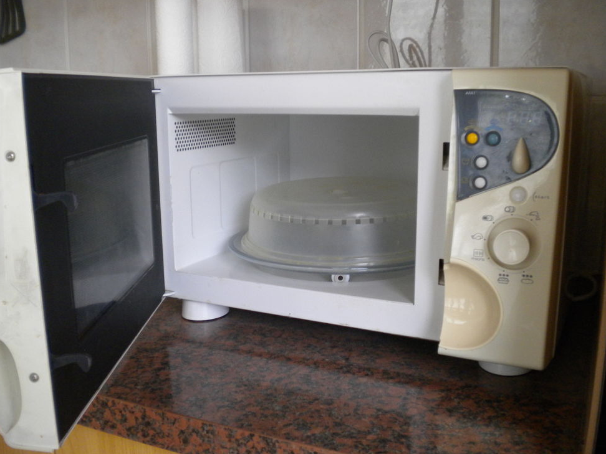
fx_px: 630
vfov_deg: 39.7
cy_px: 230
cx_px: 296
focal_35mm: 36
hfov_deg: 51.3
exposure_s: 1/55.5
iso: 376
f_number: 3.1
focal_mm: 6.3
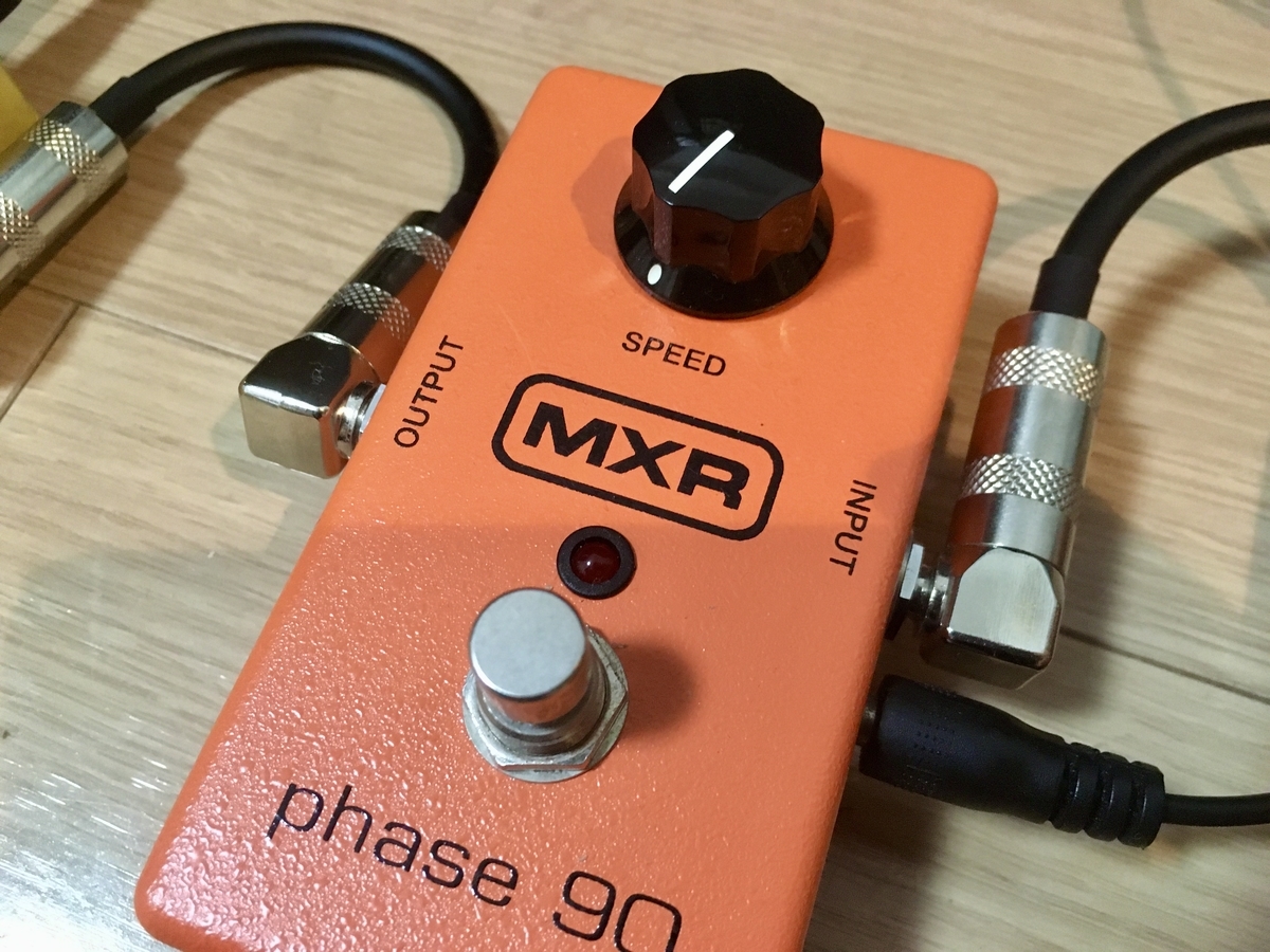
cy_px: 476
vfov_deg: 48.2
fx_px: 1064
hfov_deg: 61.7
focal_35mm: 29
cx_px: 635
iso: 250
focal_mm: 4.15
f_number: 2.2
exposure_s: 1/15
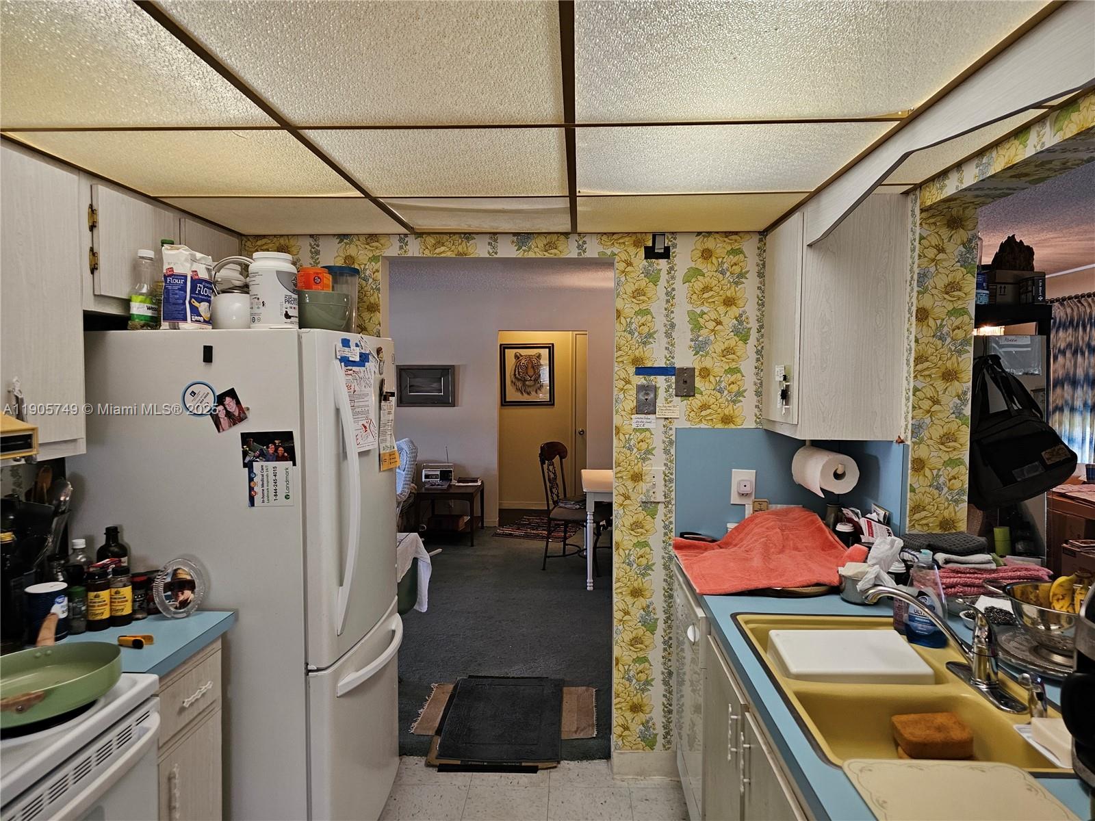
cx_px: 548
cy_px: 410
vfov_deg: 58.9
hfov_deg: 73.9
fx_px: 728
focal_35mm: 23
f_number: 1.7
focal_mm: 6.3
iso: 160
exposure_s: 1/120
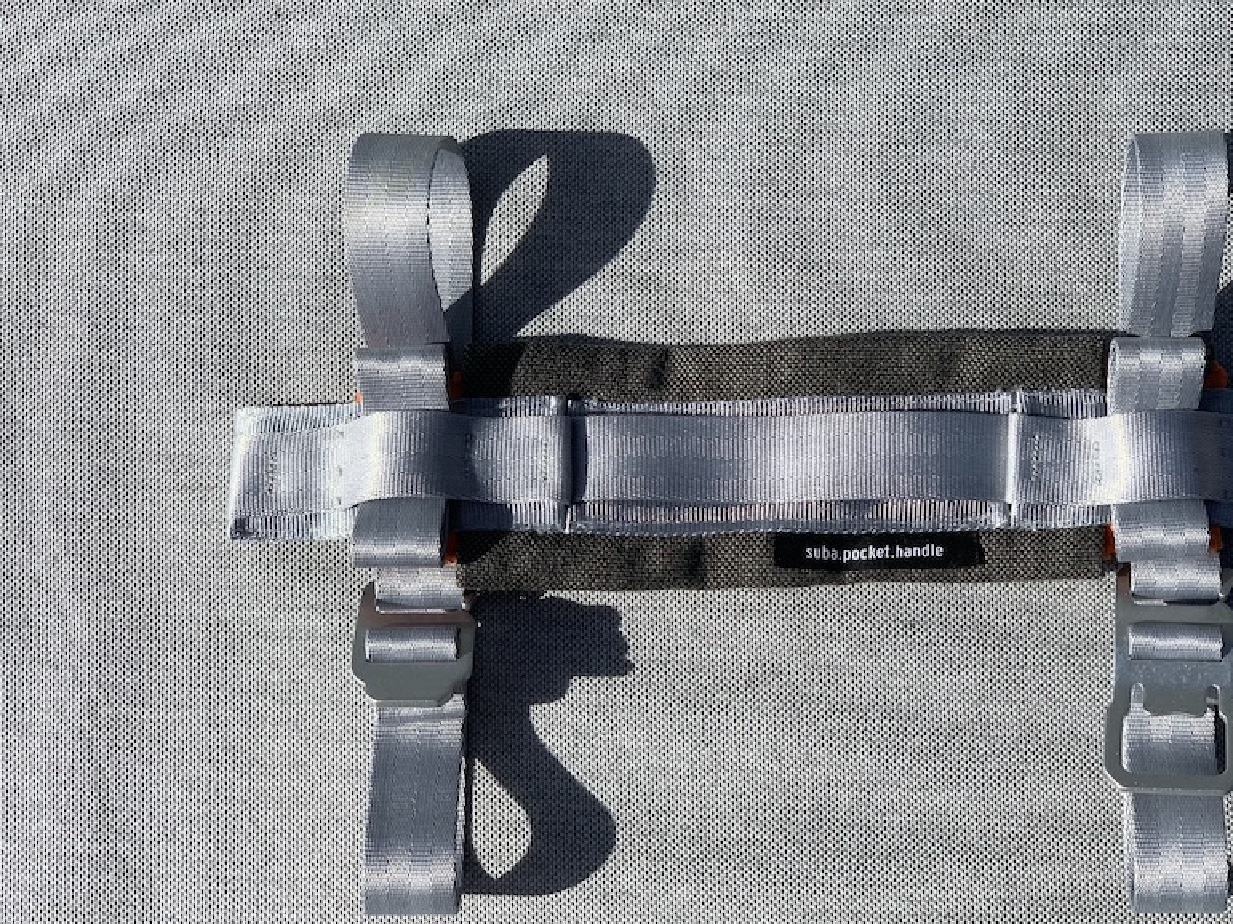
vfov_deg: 21.6
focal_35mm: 68
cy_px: 465
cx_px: 788
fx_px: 2422
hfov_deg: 28.4
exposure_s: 1/1776
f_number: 2.4
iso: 16
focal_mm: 6
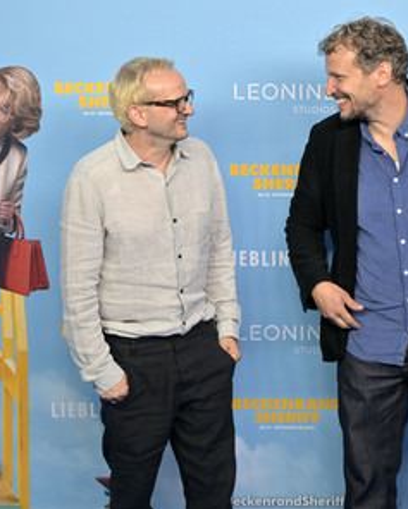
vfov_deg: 19.2
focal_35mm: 100
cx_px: 288
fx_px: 1509
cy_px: 254
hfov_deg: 15.4
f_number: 4
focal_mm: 70
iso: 160
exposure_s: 1/200
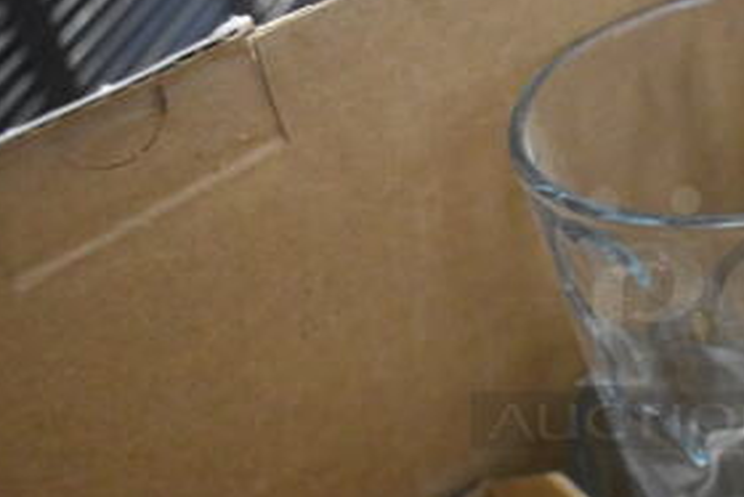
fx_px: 1489
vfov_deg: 18.9
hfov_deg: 26.4
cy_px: 308
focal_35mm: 72
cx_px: 768
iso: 8000
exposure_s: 1/125
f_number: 3.8
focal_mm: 22
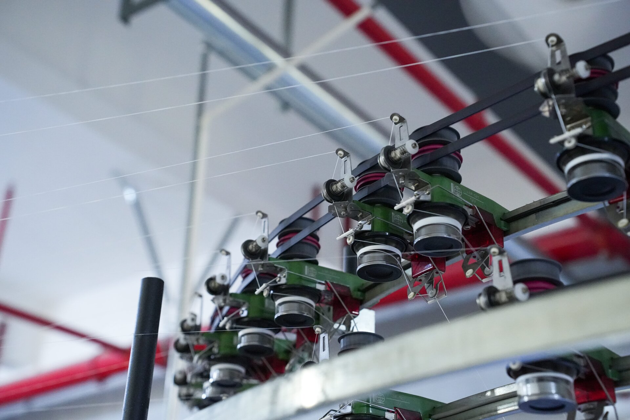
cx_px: 315
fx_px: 962
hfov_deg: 36.2
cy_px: 210
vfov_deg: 24.6
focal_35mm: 55
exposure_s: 1/125
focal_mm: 55
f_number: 4
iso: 8000
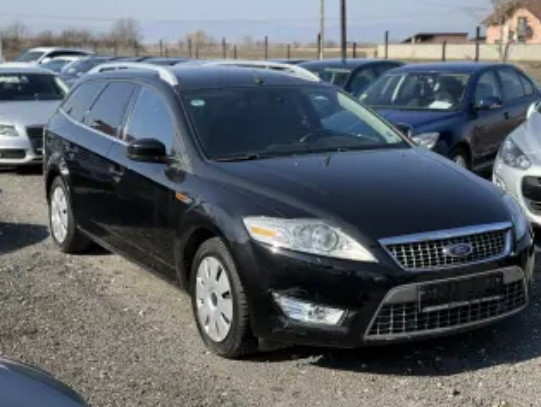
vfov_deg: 26.6
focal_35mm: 55
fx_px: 860
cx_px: 289
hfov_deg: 34.9
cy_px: 179
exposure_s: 1/2033
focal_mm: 6.76
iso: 64
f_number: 1.78
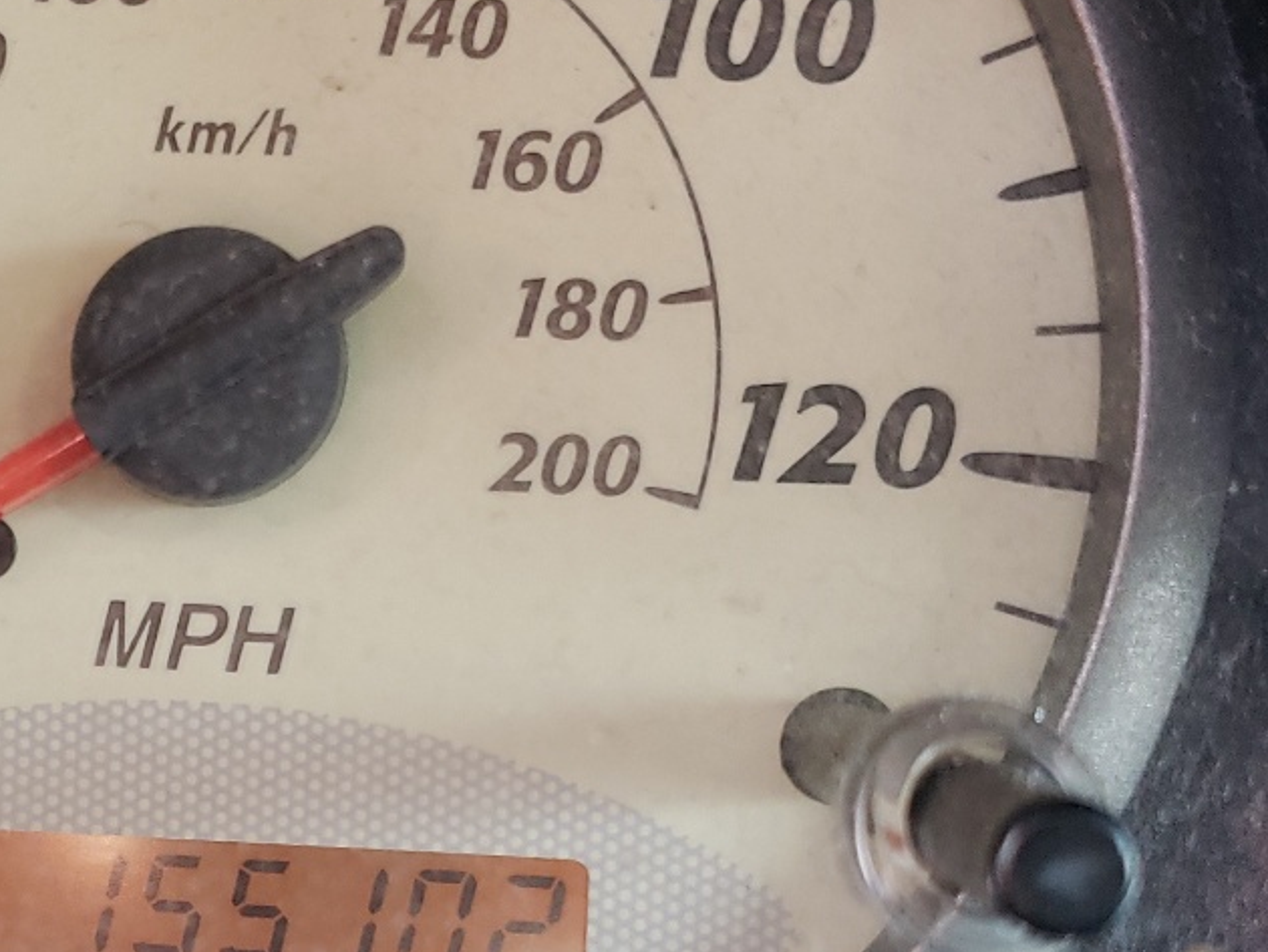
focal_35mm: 66
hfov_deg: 28.4
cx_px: 149
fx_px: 2419
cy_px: 759
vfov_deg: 22.0
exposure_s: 1/60.2
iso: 120
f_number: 1.5
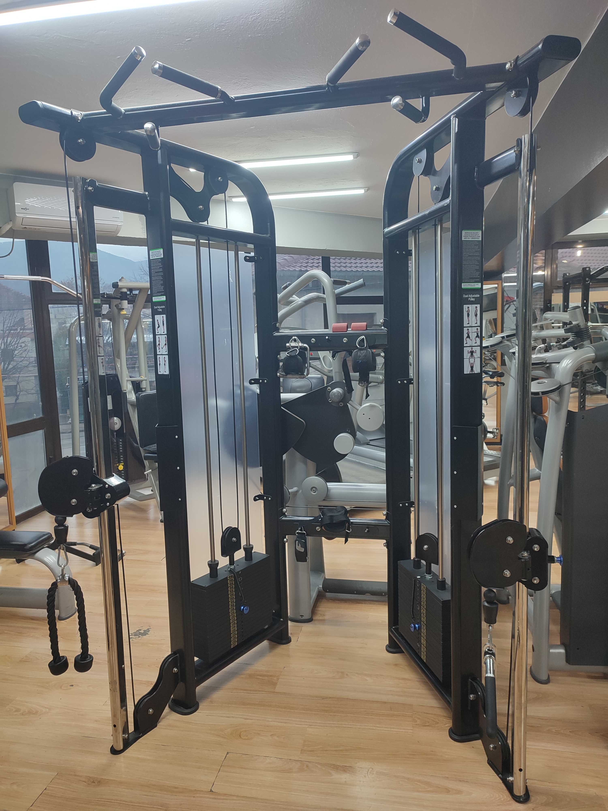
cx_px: 304
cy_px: 406
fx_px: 585
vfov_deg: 69.4
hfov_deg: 54.9
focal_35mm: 25
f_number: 1.9
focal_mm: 6.04
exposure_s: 1/33
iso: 147
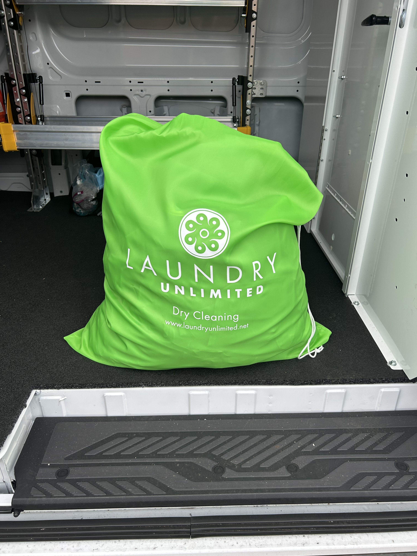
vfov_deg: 67.3
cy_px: 278
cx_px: 208
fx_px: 418
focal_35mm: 26
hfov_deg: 53.1
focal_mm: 5.7
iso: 50
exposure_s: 1/753
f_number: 1.5
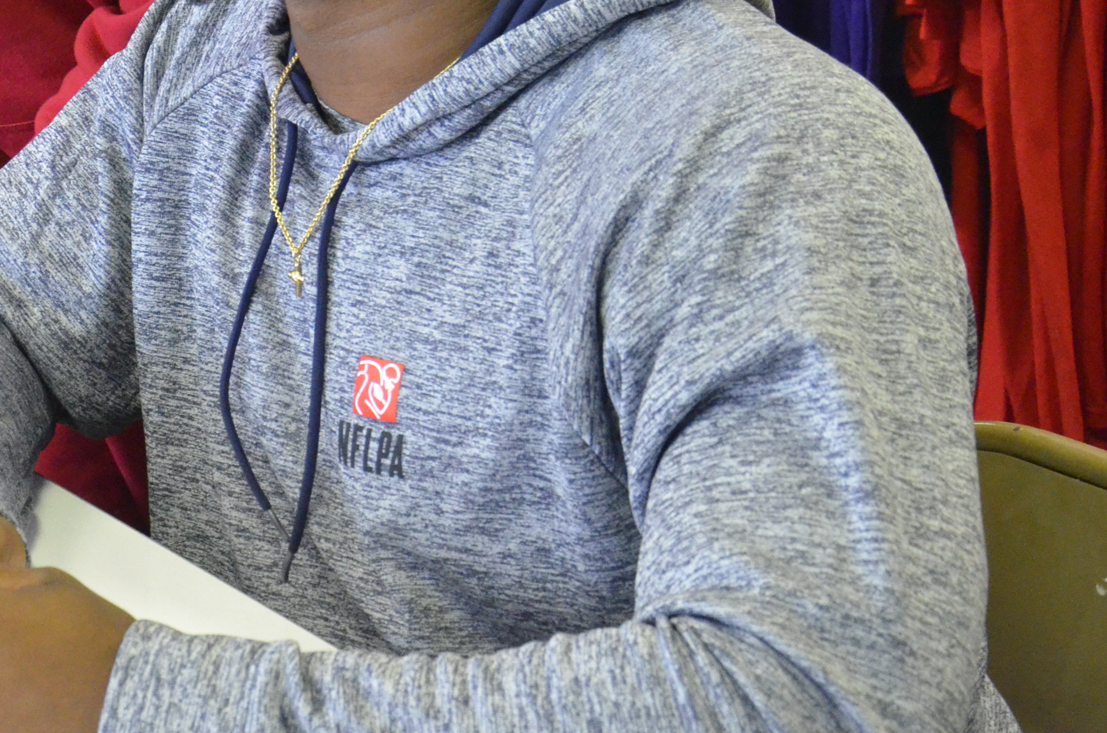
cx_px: 44
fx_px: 4020
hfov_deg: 15.4
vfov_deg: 10.3
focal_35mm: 131
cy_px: -31
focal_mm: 40
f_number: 5.6
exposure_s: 1/125
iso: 4000
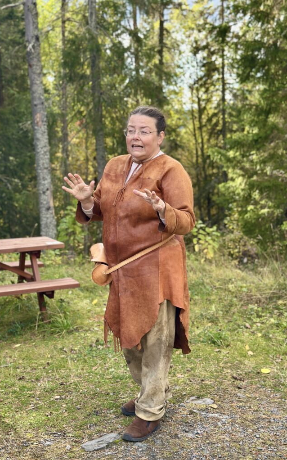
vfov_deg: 39.6
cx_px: 145
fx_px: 639
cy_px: 230
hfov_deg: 25.3
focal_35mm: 51
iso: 80
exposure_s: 1/571
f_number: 1.78
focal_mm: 6.86
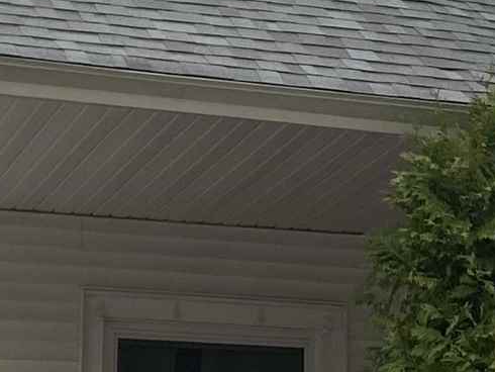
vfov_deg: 9.1
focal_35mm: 163
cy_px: 163
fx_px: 2332
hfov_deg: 12.0
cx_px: 477
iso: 50
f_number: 1.8
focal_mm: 4.25
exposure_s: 1/122
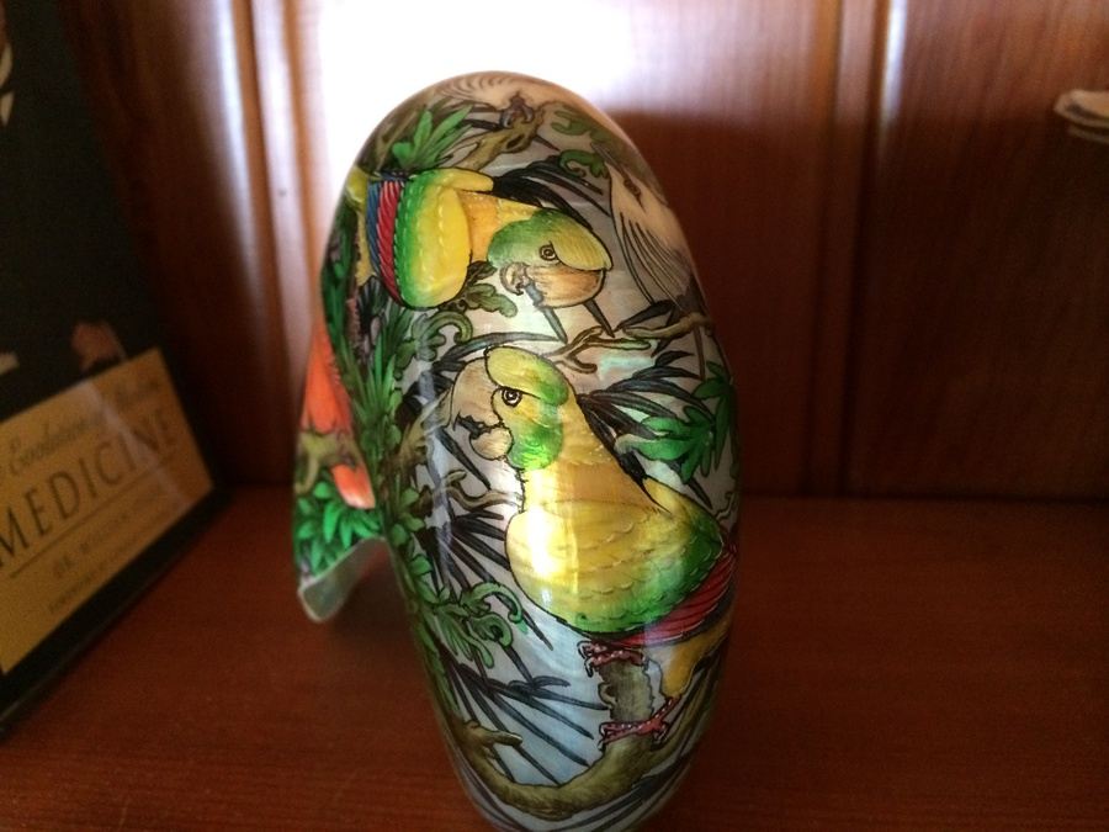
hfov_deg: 60.0
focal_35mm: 30
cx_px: 554
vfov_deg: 46.8
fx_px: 961
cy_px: 416
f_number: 2.2
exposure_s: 1/24
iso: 320
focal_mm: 4.12
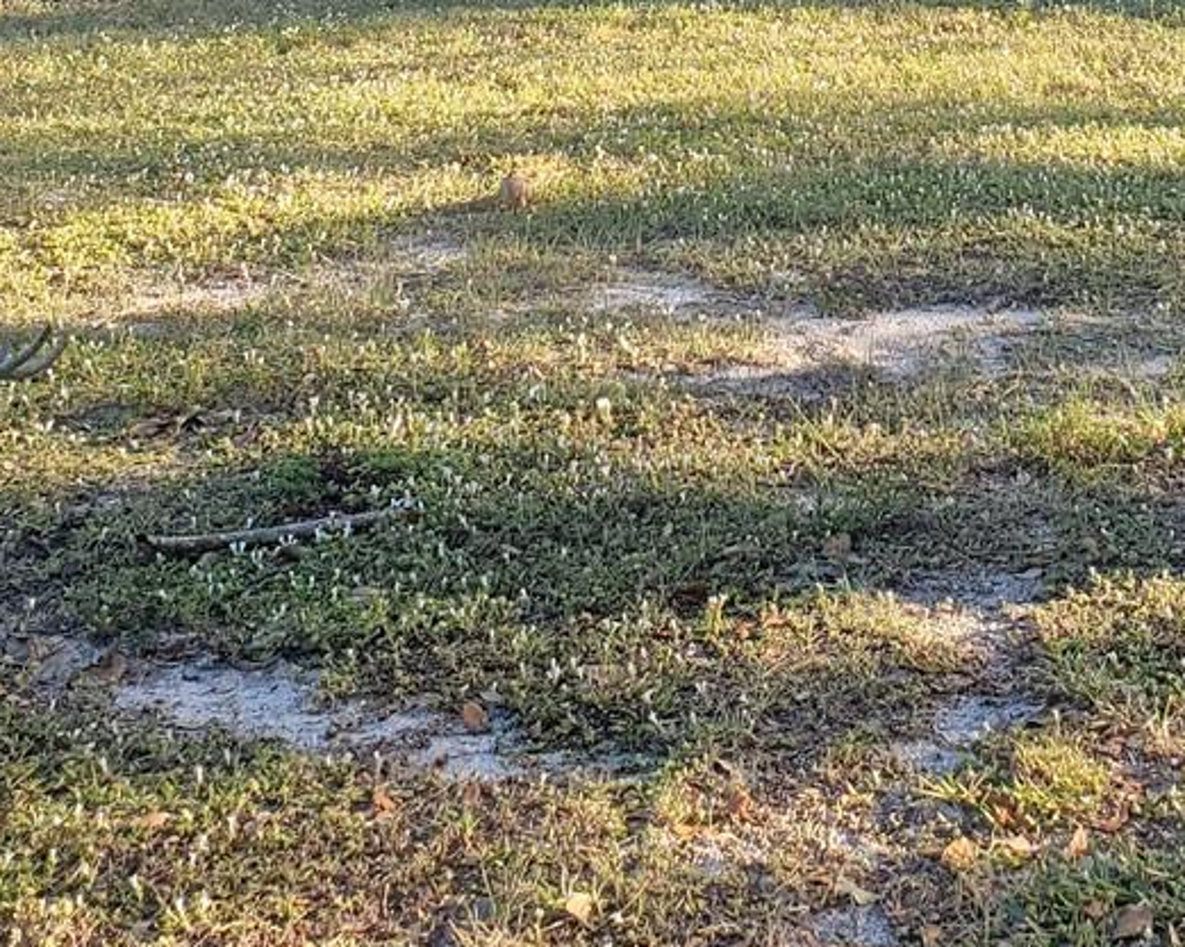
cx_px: 864
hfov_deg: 24.2
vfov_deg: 18.4
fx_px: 2734
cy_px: -255
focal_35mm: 78
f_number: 2.4
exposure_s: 1/307
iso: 50
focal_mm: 4.3
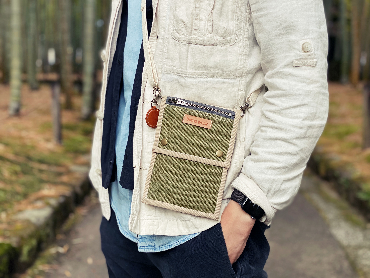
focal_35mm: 52
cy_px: 139
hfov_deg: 36.8
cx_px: 185
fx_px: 556
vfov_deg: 28.0
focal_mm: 6
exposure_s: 1/122
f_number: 2
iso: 40
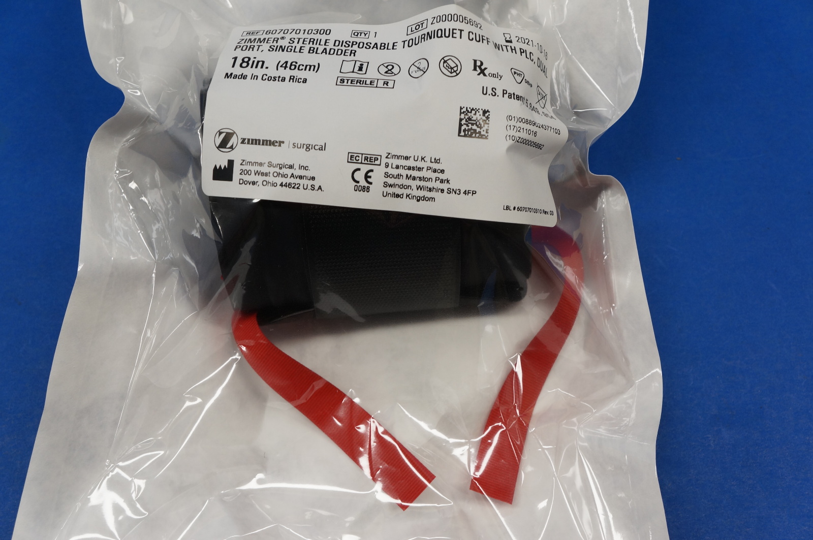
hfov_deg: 36.9
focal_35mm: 54
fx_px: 1218
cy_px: 270
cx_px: 406
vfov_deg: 25.0
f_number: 6.3
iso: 400
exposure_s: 1/125
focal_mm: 36
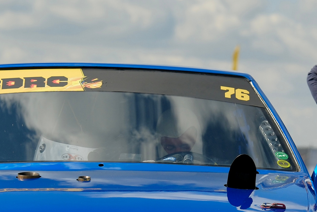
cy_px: 196
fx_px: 2563
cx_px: 191
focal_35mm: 291
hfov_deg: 7.1
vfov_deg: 4.7
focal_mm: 75
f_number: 3.6
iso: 160
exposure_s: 1/3000
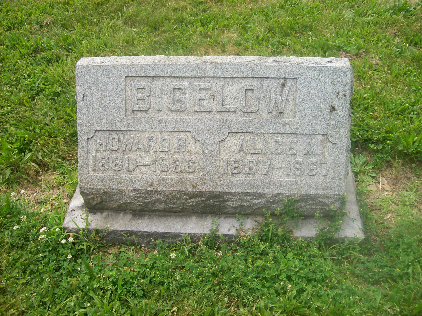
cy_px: 158
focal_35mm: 36
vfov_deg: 39.7
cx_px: 211
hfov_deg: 51.4
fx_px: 439
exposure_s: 1/529
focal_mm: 6
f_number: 2.7
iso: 80
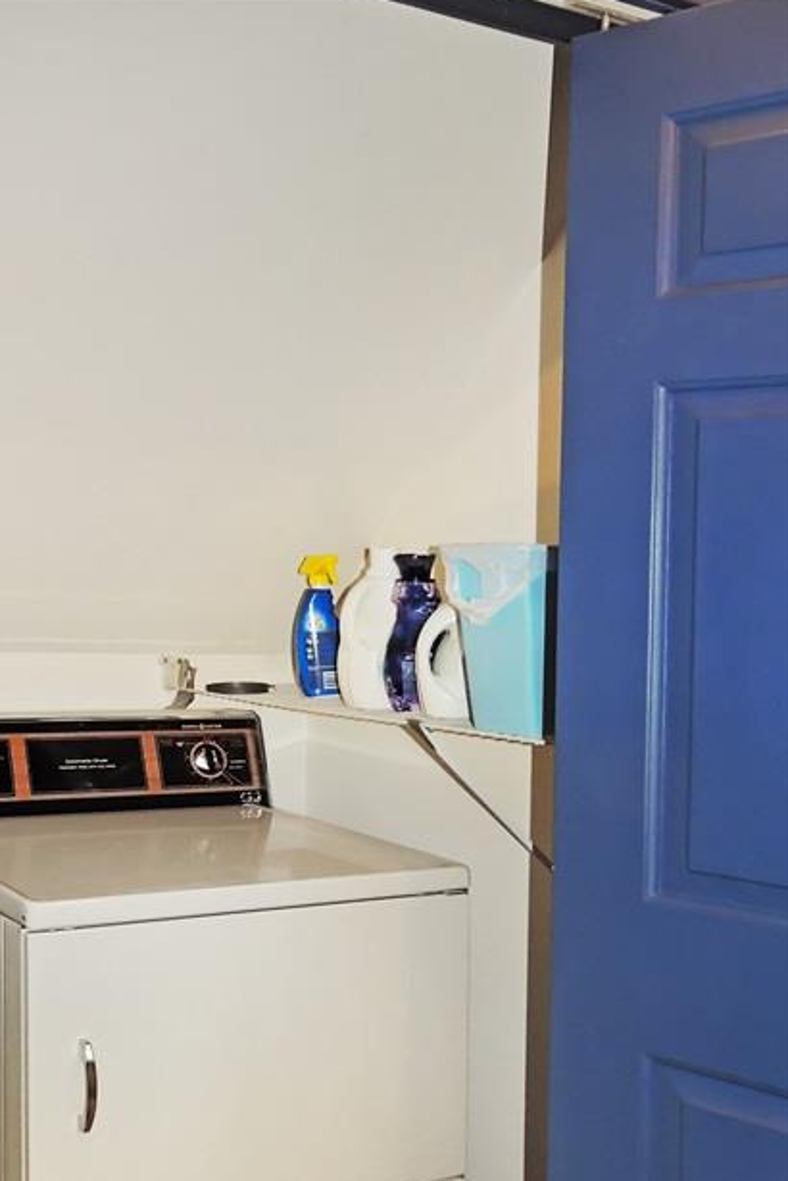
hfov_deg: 32.8
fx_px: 1279
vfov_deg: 47.3
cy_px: 912
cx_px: 108
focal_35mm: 39
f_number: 3
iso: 200
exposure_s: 1/30
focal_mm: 4.3
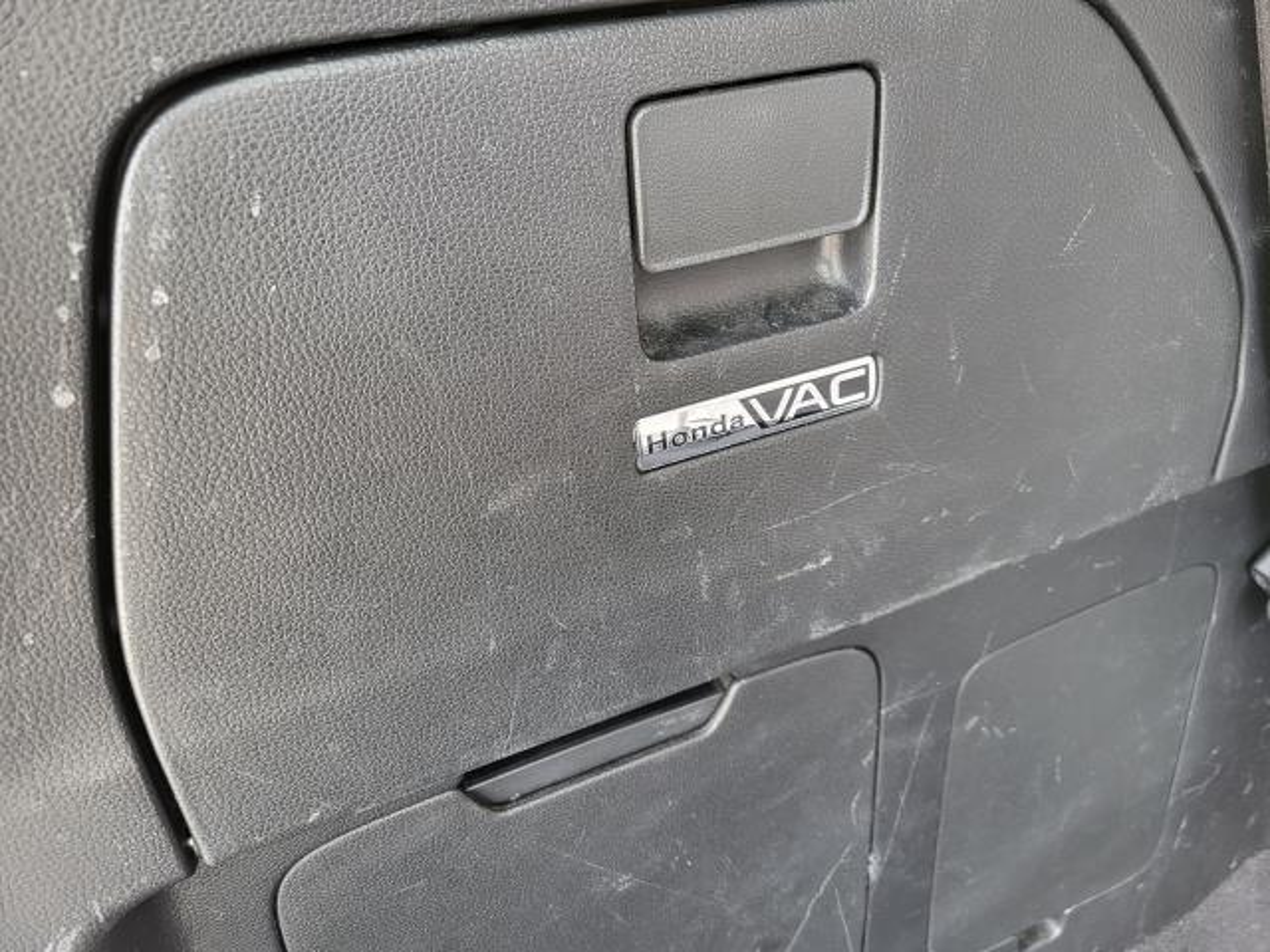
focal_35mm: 26
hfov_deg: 67.3
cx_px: 635
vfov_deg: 53.1
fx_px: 954
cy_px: 476
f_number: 1.8
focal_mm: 5.4
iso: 200
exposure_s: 1/60
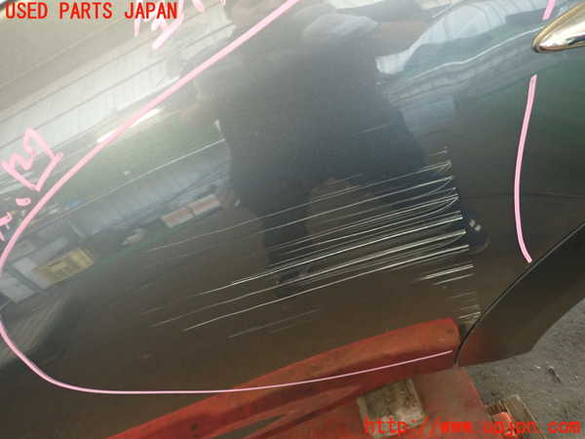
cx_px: 292
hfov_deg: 69.4
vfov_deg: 54.9
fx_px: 422
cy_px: 220
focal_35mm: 25
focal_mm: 4.5
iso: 400
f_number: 2
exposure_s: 1/30
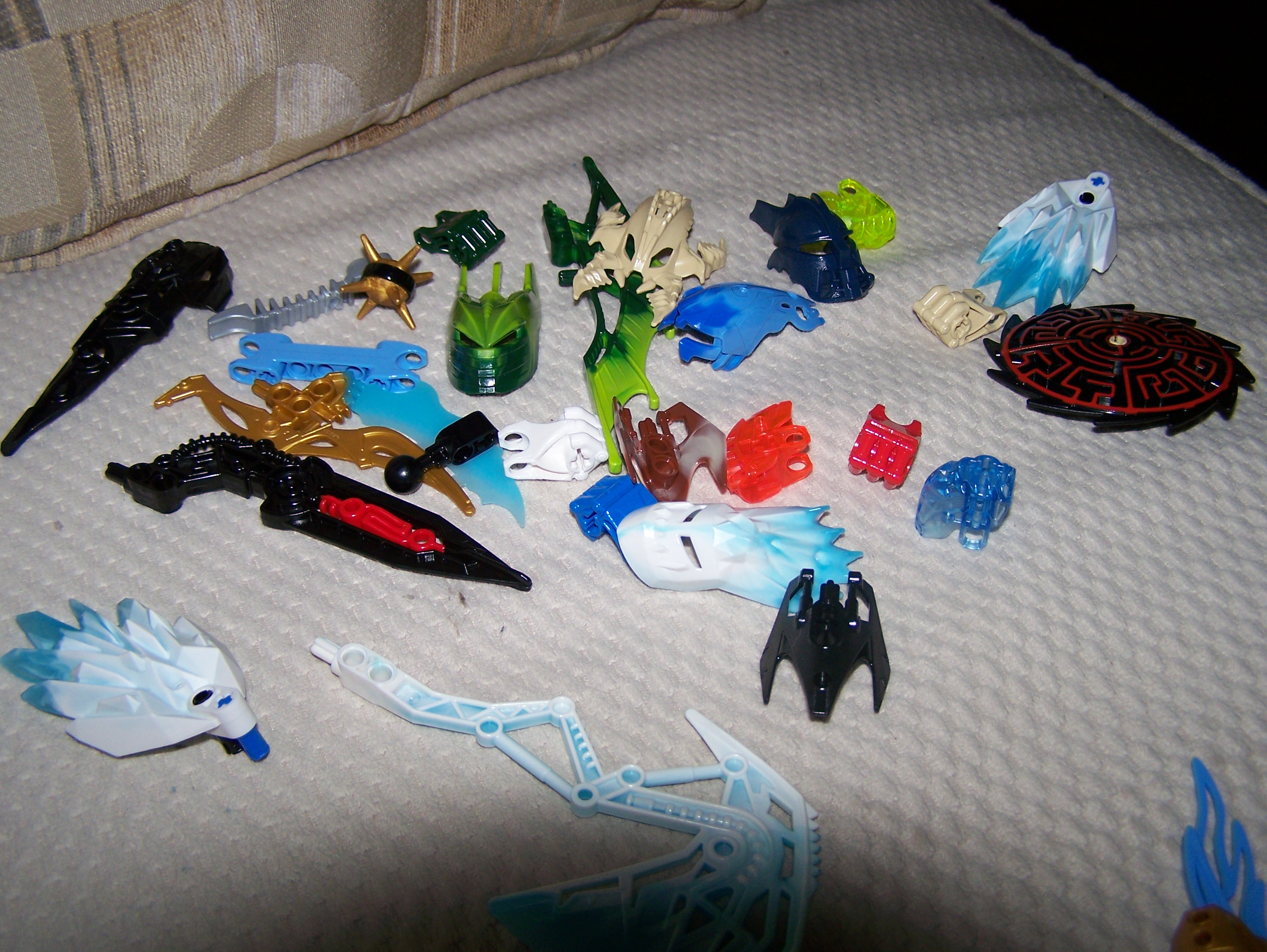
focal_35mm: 38
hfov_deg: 48.9
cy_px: 476
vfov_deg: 37.8
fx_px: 1392
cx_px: 634
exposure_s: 1/60
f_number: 2.8
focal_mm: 6.3
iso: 80
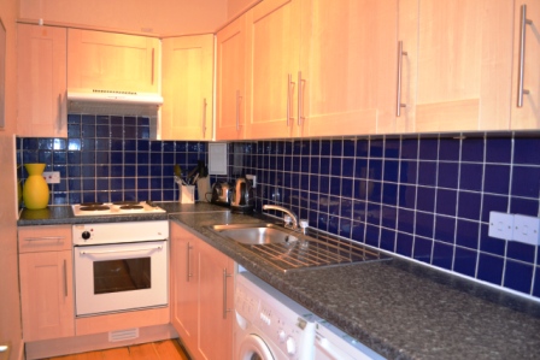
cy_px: 180
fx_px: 405
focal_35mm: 27
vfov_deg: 48.0
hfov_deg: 67.4
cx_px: 270
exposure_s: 1/60
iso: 1600
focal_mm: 18
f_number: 3.5
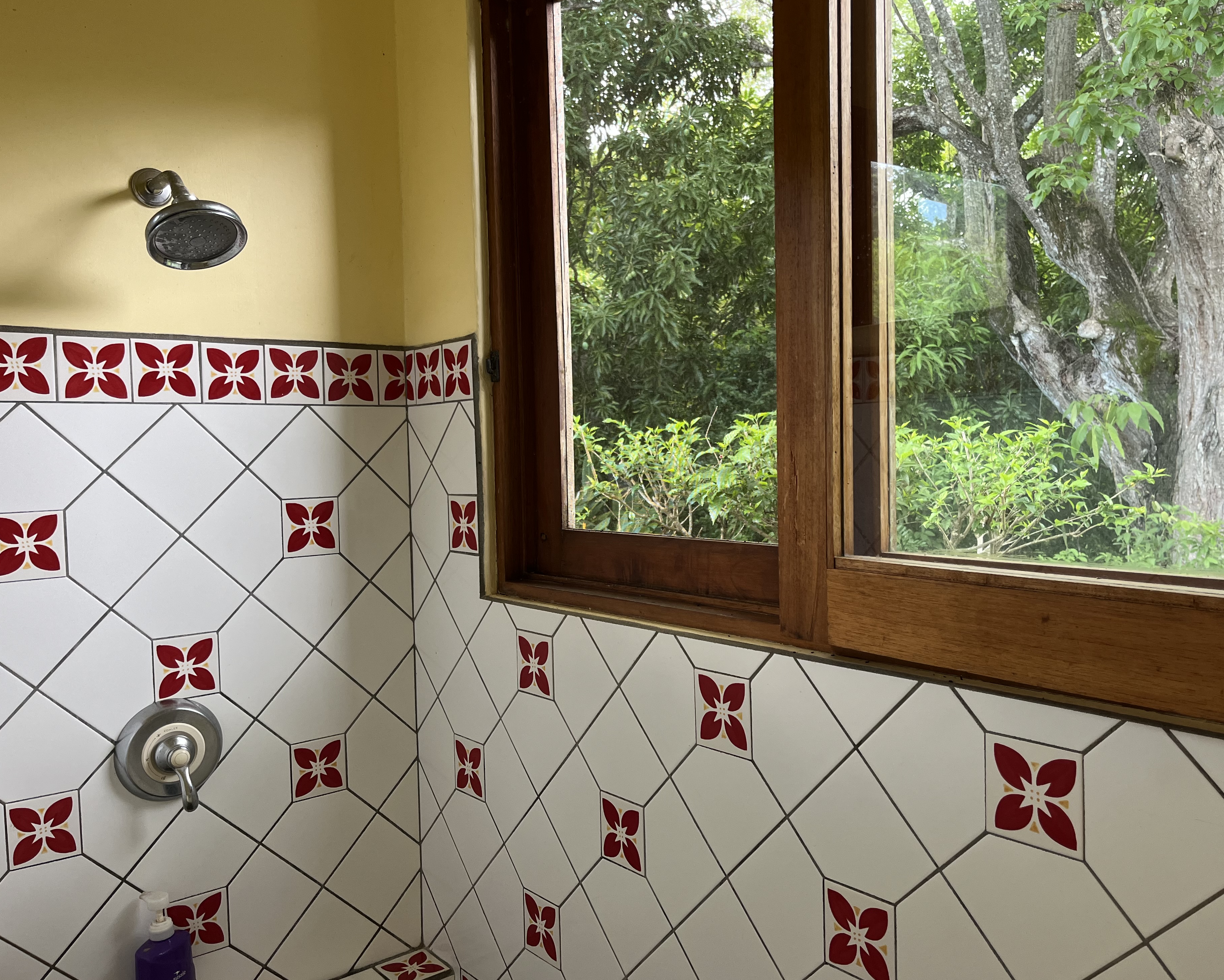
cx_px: 650
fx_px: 1014
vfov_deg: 51.5
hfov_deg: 62.2
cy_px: 497
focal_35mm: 28
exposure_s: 1/121
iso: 125
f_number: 1.6
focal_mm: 5.1
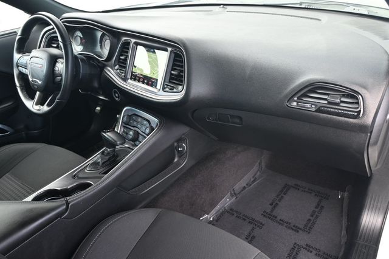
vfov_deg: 44.6
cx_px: 194
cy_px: 130
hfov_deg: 63.2
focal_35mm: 29
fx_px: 316
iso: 450
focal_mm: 19.5
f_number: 3.8
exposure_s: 1/125
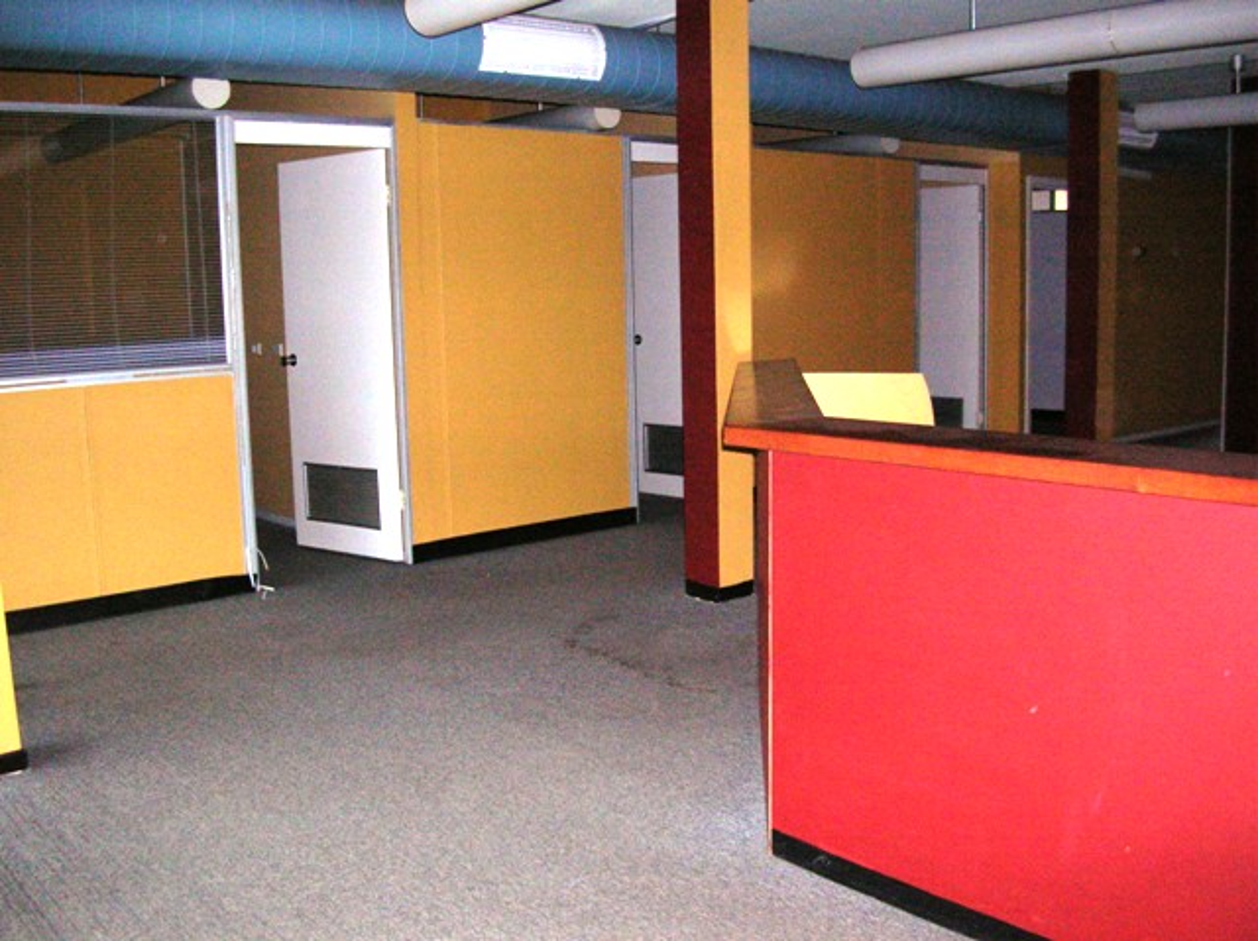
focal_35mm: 35
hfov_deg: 52.7
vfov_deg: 40.6
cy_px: 470
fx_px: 1271
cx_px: 629
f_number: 2.8
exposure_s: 1/60.1
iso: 200
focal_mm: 5.8
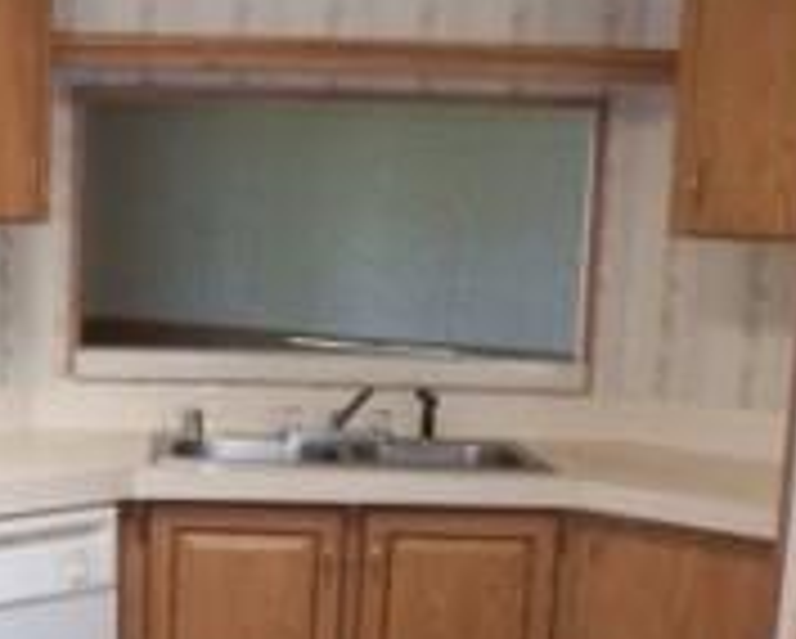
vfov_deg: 21.6
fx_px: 1627
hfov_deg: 26.8
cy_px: 590
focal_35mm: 69
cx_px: 121
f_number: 2.8
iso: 640
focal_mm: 4.9
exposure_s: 1/125
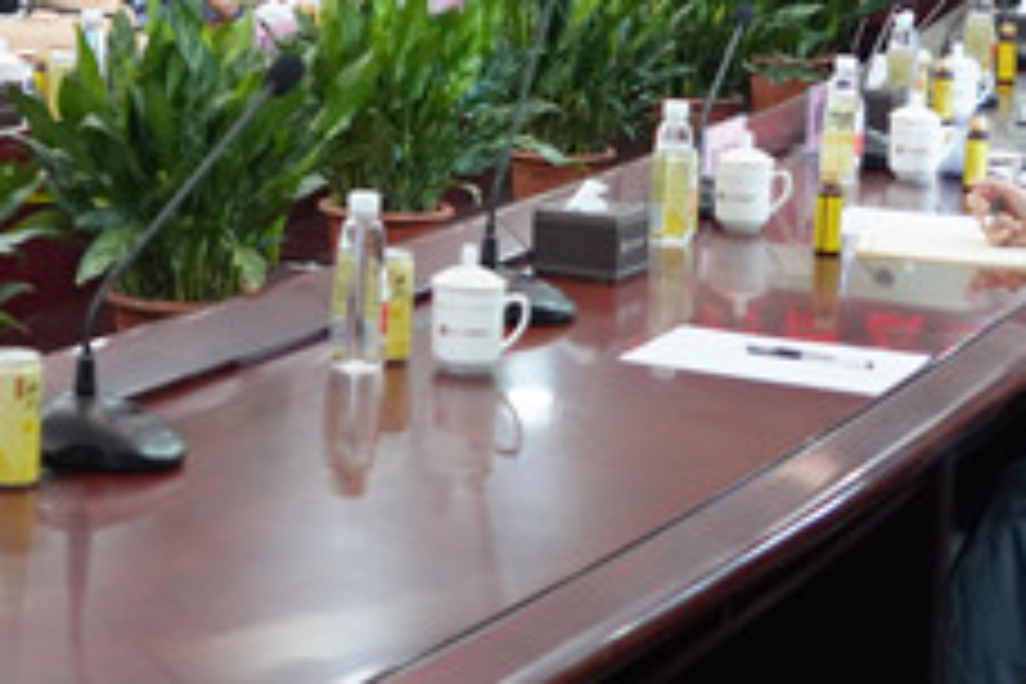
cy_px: -180
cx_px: 225
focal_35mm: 100
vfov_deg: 13.3
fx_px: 2850
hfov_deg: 20.2
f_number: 4
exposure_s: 1/160
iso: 1600
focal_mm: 38
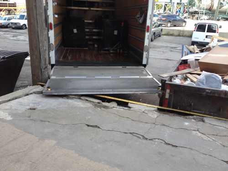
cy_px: 86
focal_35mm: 35
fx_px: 231
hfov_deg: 52.6
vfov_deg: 40.7
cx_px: 114
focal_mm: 4.28
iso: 50
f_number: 2.4
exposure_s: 1/218
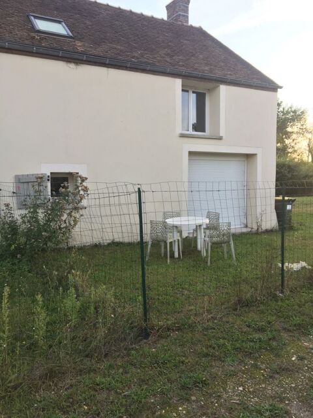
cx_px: 156
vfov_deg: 61.7
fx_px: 350
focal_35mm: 29
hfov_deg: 48.2
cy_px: 209
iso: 40
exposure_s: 1/100
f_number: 2.2
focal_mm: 4.15
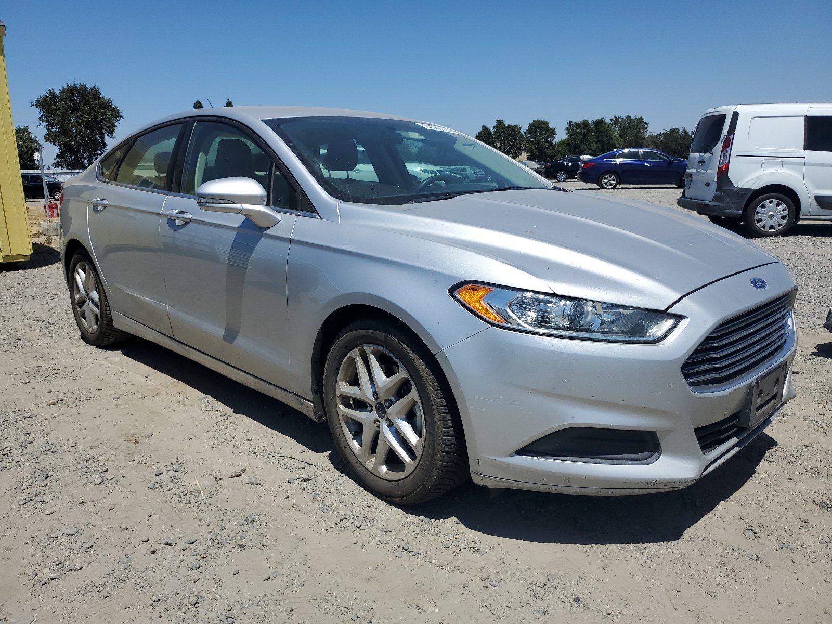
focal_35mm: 26
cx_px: 416
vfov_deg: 53.1
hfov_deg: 67.3
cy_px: 312
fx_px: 625
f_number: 1.5
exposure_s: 1/10000
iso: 50
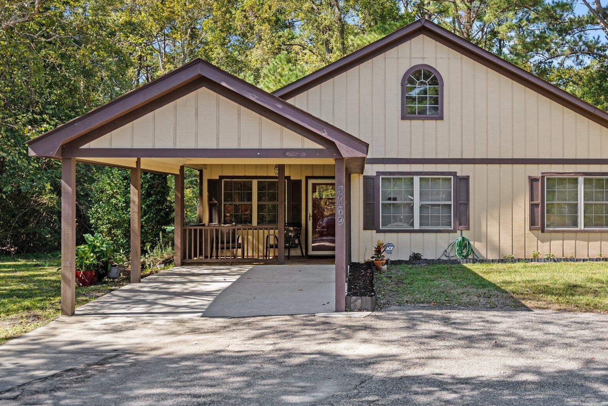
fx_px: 642
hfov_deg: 50.0
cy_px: 173
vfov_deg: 35.0
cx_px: 394
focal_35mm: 38
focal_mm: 29
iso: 100
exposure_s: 1/200
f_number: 4
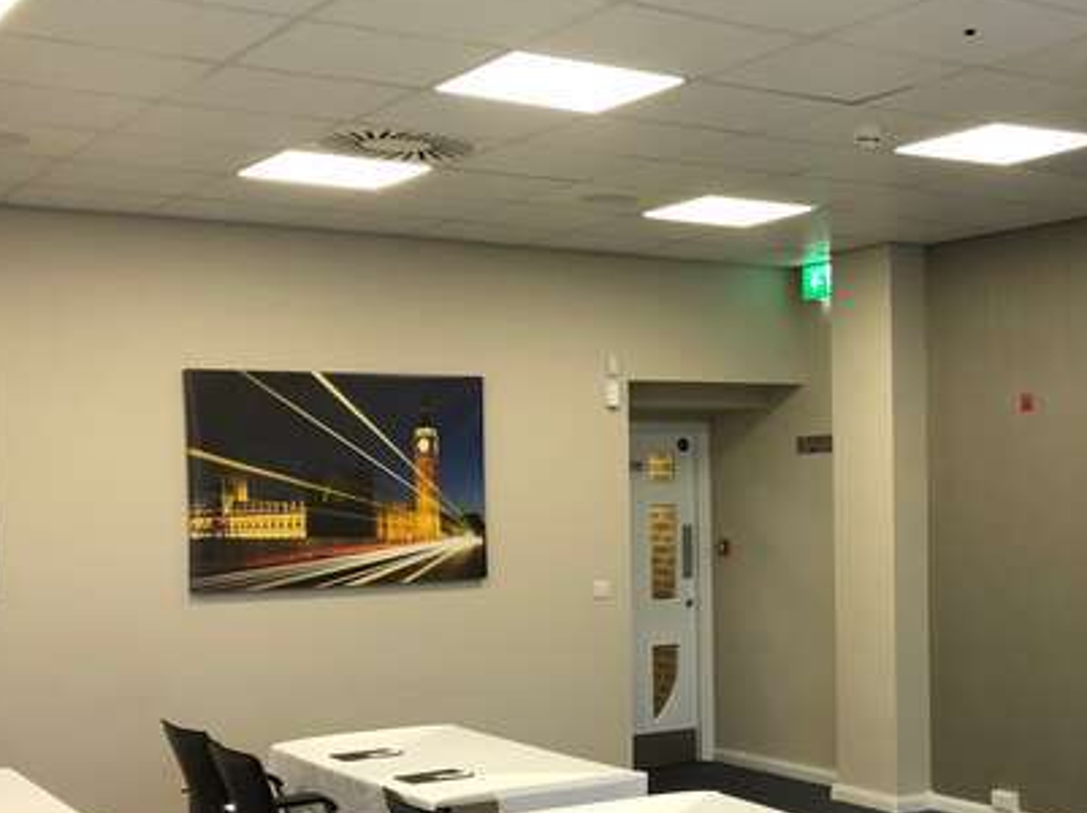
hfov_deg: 34.1
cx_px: 836
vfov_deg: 26.3
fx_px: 1726
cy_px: 564
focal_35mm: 55
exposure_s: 1/33
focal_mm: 4
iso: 32
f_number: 1.8
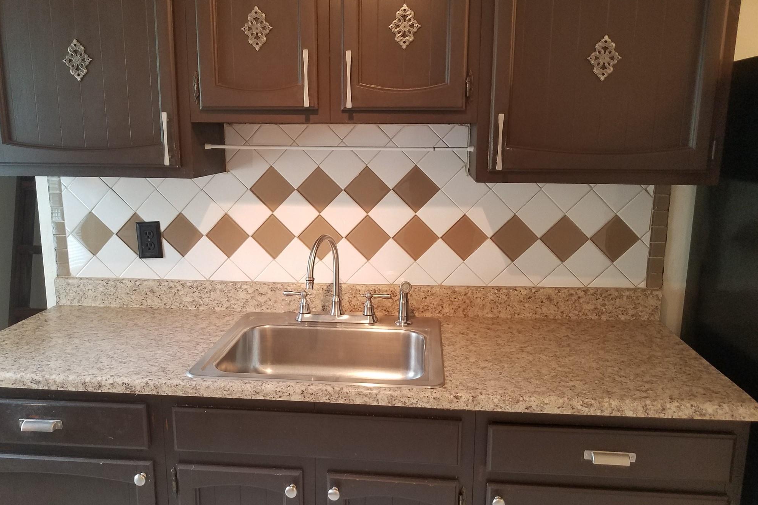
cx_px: 367
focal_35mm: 28
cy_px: 243
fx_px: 590
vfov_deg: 46.4
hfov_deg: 65.5
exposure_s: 1/24
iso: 200
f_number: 1.7
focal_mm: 4.2
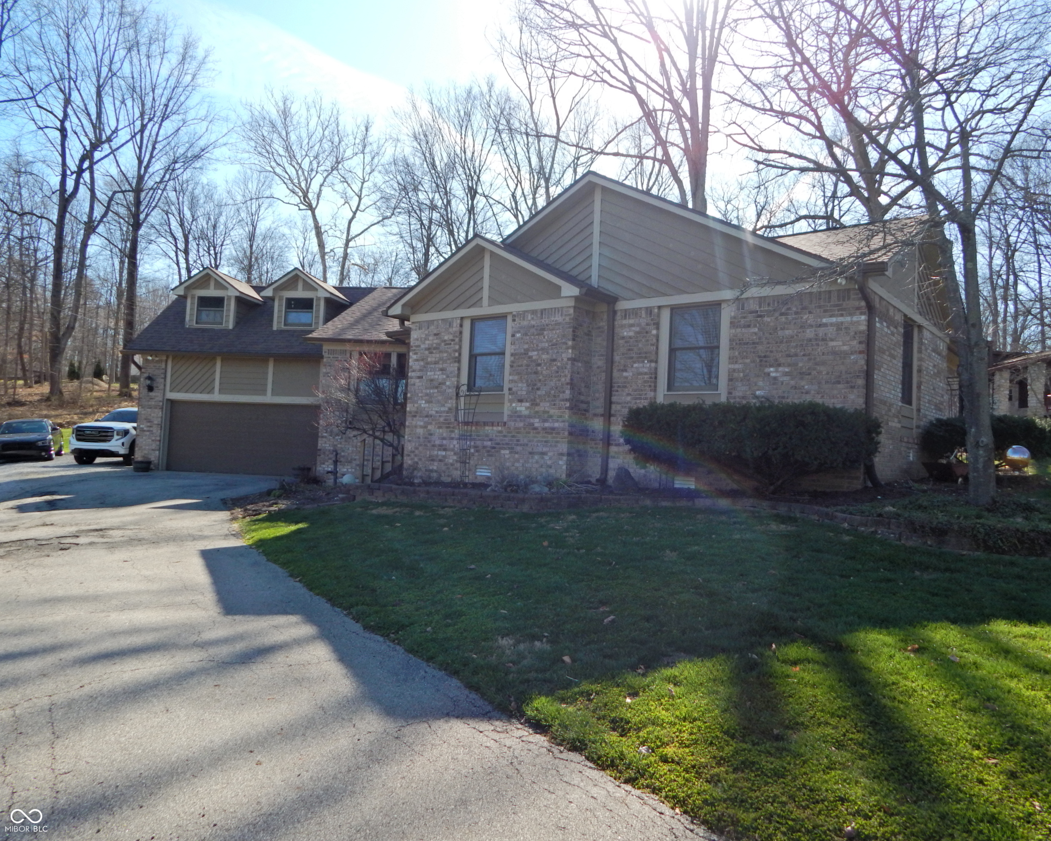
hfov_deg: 72.5
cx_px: 557
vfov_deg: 60.9
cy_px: 420
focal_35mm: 23
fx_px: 716
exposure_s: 1/800
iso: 125
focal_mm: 4
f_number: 3
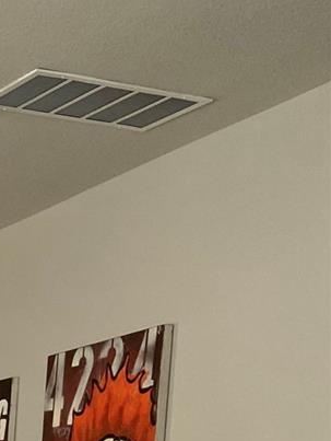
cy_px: 735
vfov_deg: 17.1
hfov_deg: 13.2
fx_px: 1260
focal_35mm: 99
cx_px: -297
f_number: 1.8
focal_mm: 4.25
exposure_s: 1/120
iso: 100
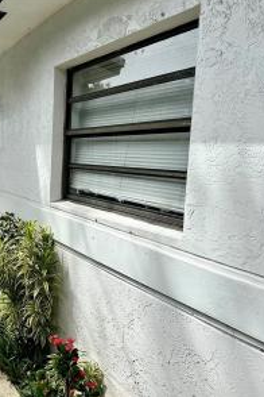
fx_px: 374
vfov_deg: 55.8
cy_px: 196
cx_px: 54
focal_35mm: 34
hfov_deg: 37.5
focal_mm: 6.86
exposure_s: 1/3861
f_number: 1.78
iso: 80
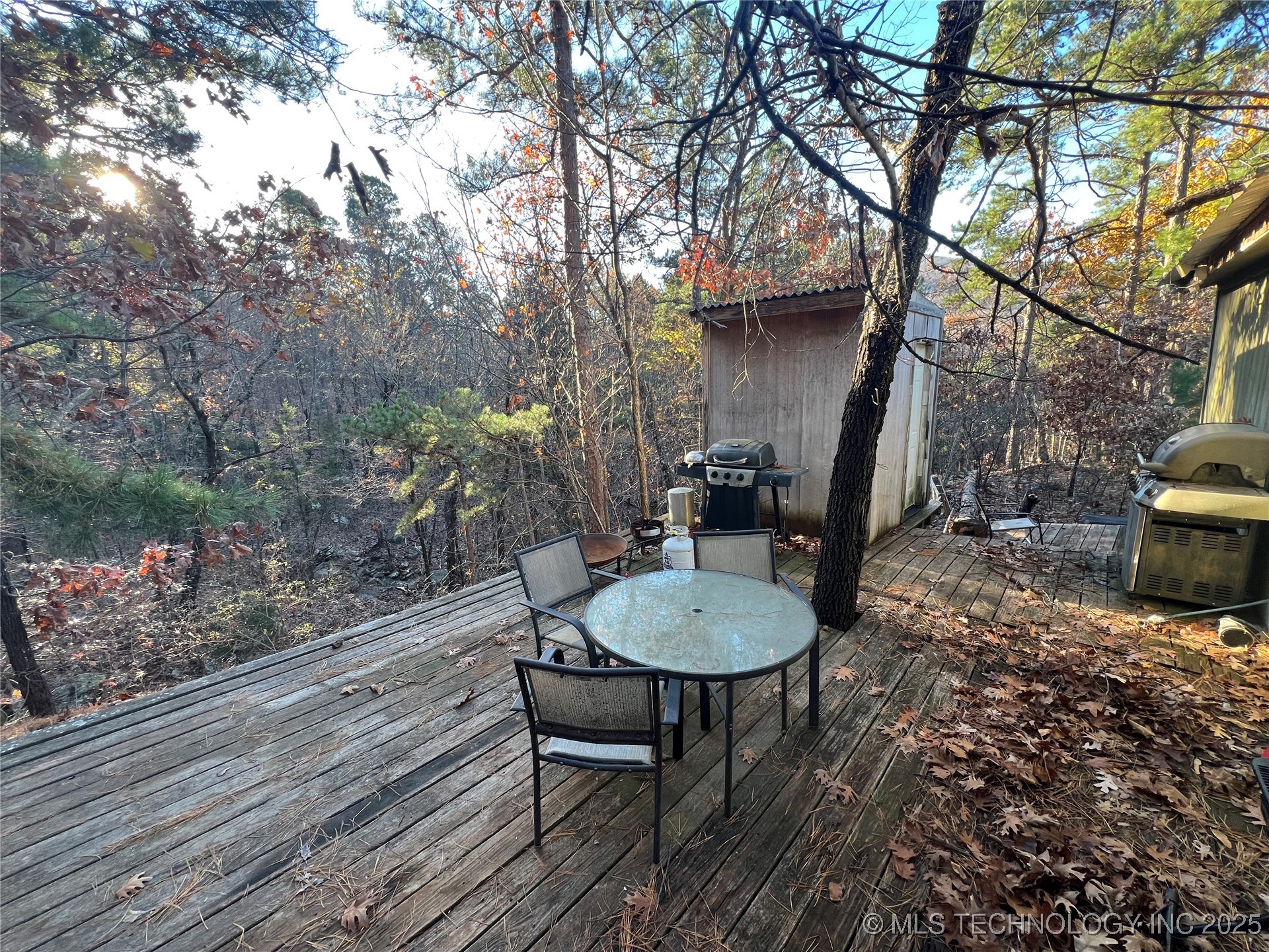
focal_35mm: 13
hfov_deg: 106.2
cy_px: 476
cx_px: 634
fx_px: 477
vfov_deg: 89.9
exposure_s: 1/99
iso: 50
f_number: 1.8
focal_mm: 1.57
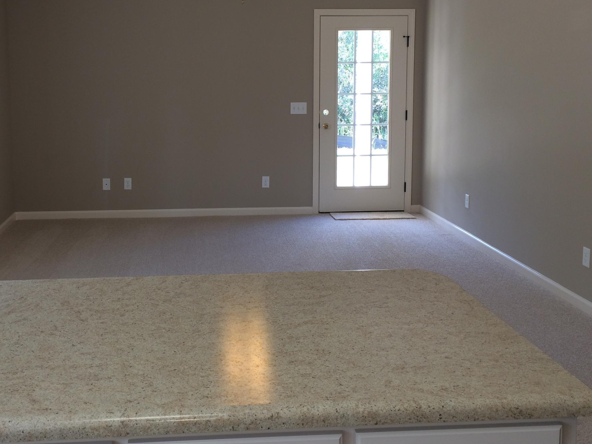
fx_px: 735
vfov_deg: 33.4
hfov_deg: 43.7
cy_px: 157
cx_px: 248
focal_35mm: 43
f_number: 2.2
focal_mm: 4.15
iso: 32
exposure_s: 1/34
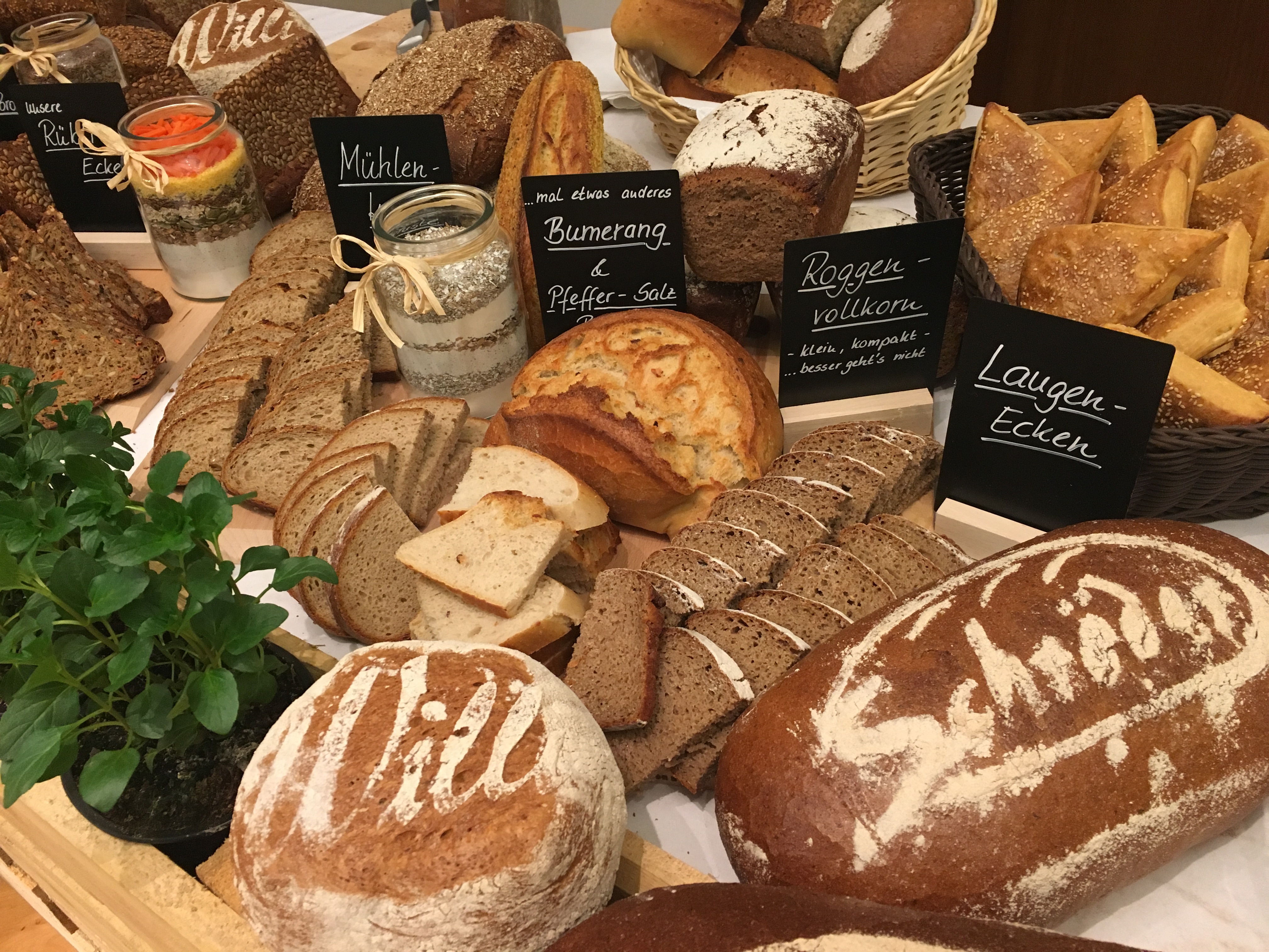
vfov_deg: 48.2
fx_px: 1063
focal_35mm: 29
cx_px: 634
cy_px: 476
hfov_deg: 61.7
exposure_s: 1/33
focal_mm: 4.15
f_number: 2.2
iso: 160
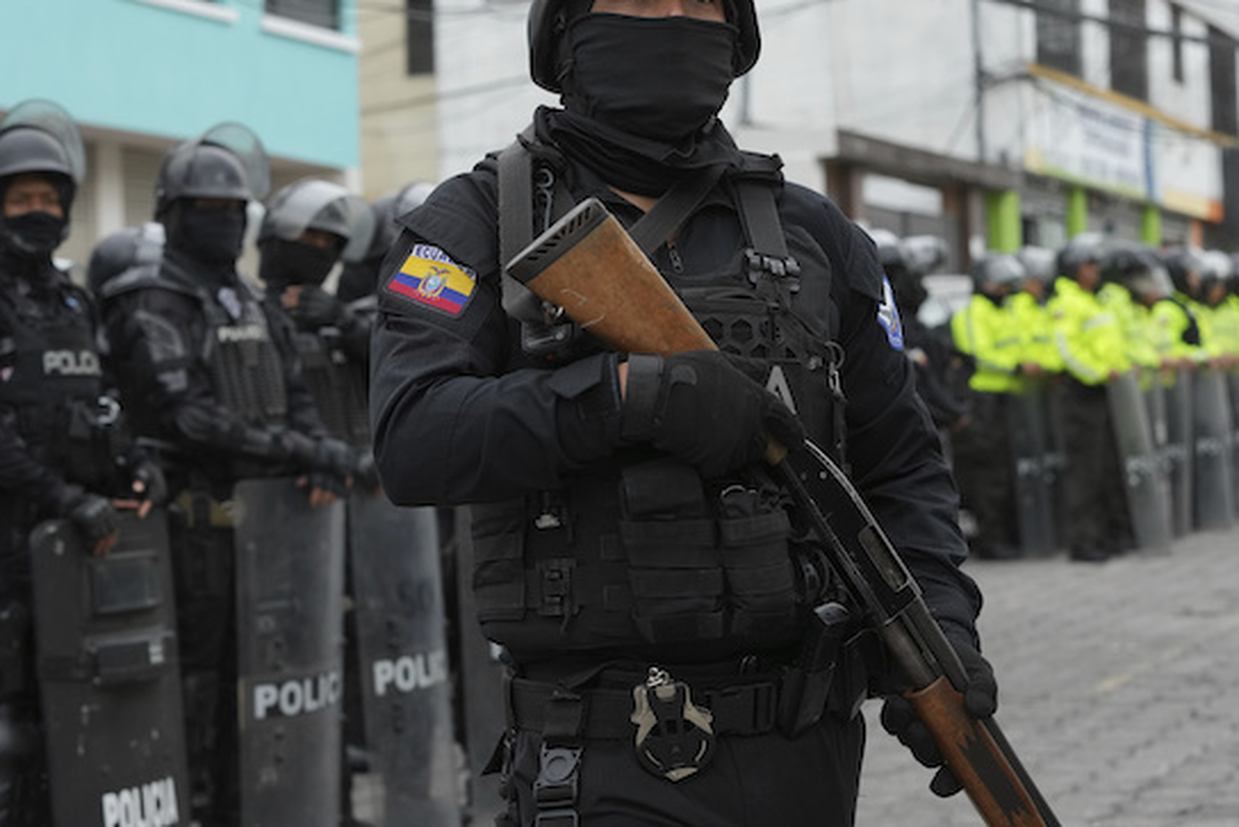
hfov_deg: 22.6
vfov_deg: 15.2
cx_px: 635
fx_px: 3098
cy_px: 370
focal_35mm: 90
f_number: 5
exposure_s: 1/2000
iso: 800
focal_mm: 70
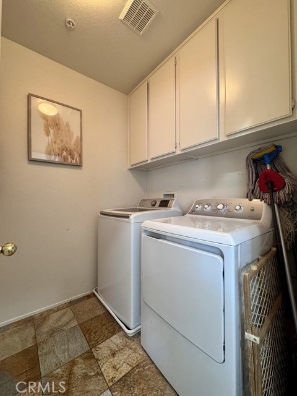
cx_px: 148
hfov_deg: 85.7
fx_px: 160
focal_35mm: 14
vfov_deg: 102.1
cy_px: 198
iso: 250
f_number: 2.2
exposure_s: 1/60
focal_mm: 2.22
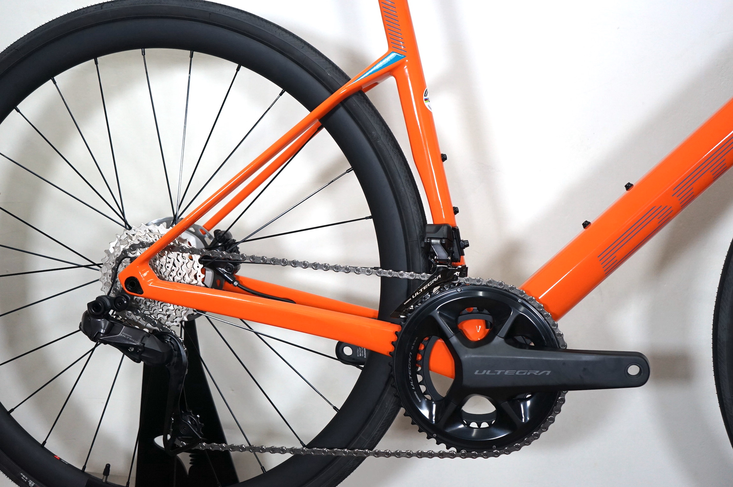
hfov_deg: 41.9
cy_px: 244
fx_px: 956
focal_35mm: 47
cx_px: 366
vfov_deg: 28.6
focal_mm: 47
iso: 1000
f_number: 4.5
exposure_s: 1/160
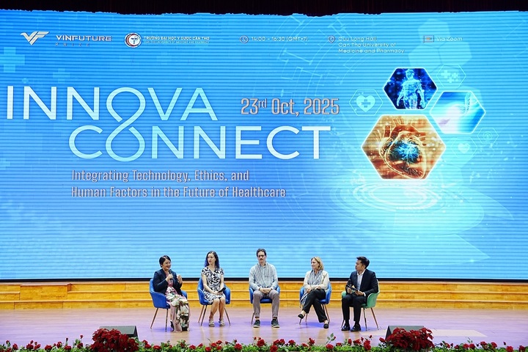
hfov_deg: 43.6
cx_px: 264
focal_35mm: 45
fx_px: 660
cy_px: 176
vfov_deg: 29.9
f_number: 4.5
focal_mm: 45
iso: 1000
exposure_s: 1/125
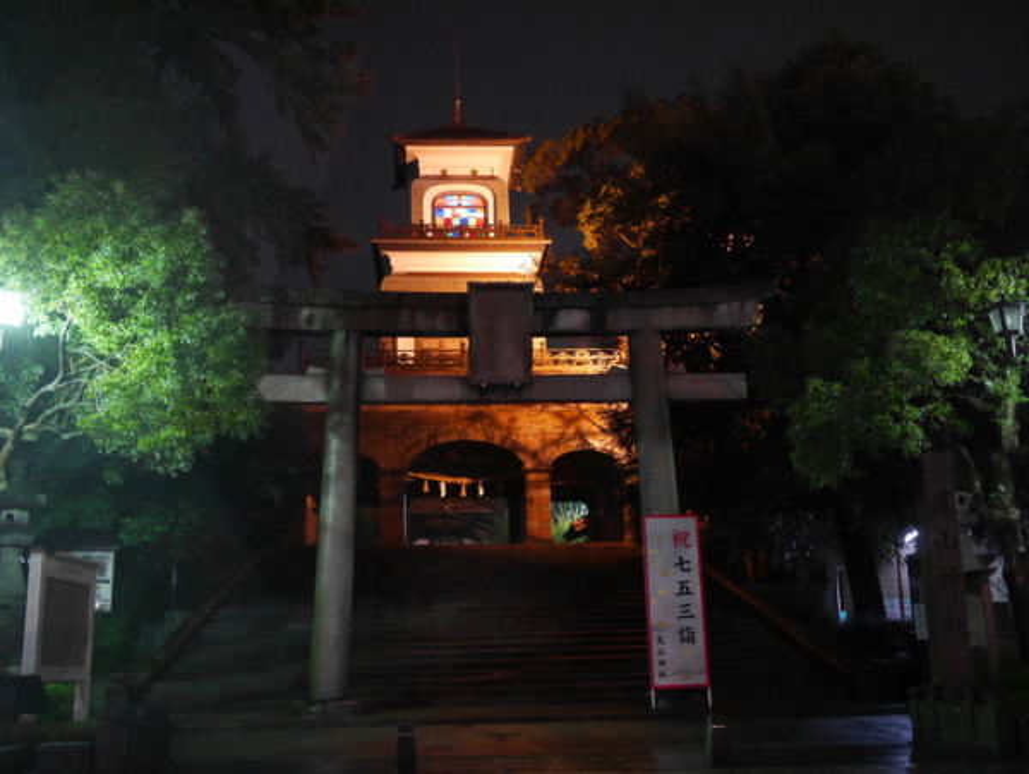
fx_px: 1190
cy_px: 387
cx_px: 514
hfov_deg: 46.8
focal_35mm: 40
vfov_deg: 36.0
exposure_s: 1/50
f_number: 1.7
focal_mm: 20
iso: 3200
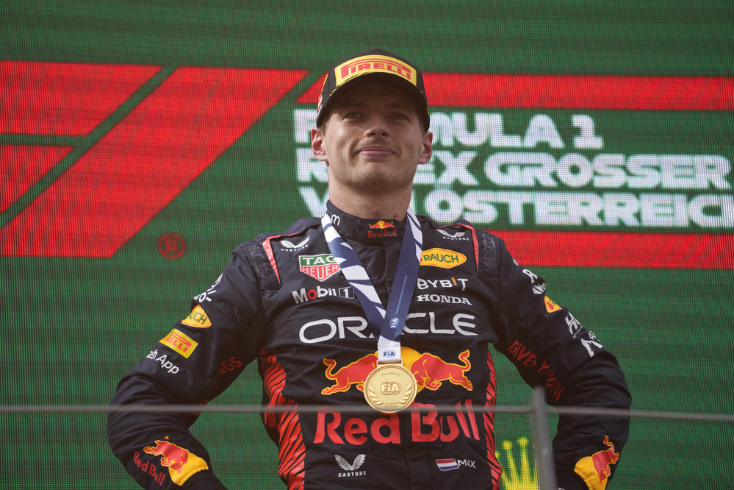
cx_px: 367
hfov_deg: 5.2
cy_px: 245
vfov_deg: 3.4
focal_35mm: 400
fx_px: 8155
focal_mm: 400
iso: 400
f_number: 5.6
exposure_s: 1/1000
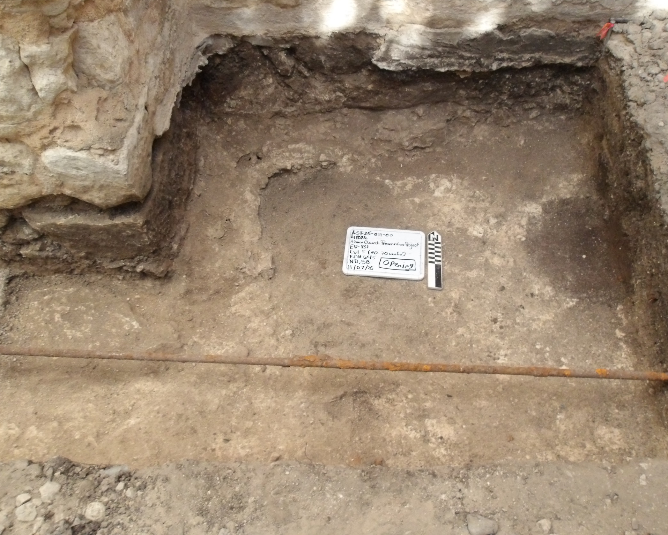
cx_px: 332
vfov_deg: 50.0
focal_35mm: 29
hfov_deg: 60.4
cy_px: 259
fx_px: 573
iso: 866
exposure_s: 1/60
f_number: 10.4
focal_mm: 4.9
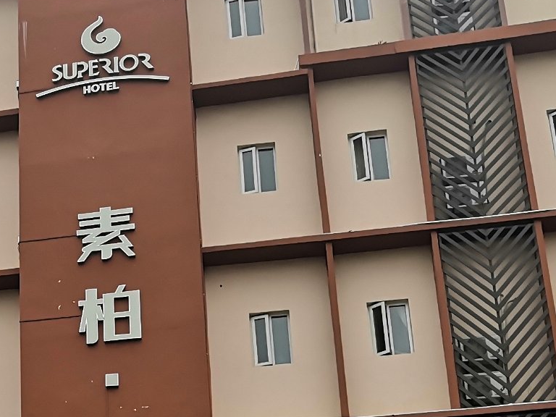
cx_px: -88
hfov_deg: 19.4
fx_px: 1542
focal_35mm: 96
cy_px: 371
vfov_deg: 15.2
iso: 50
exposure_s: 1/1000
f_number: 1.8
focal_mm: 3.95
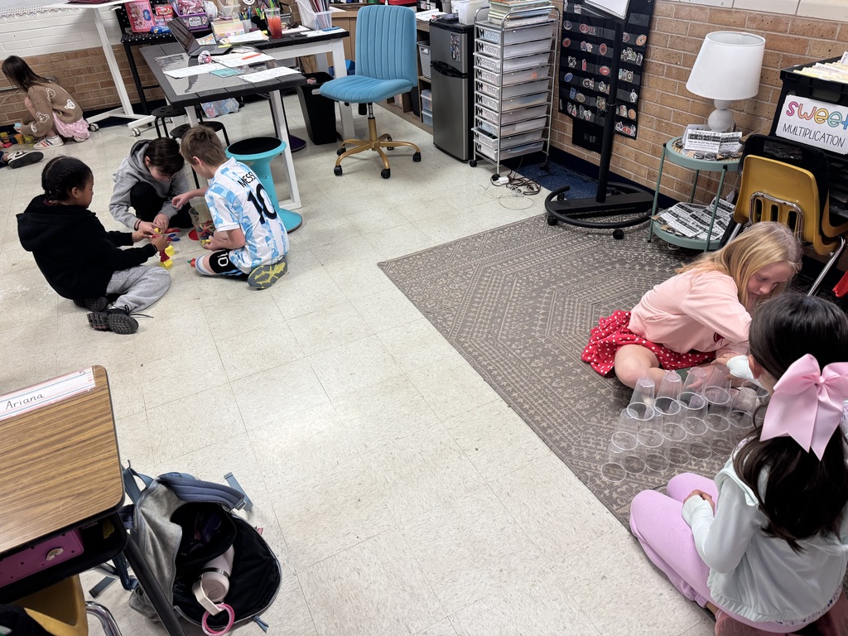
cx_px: 424
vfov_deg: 56.8
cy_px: 318
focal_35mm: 24
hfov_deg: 71.6
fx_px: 588
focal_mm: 6.76
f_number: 1.78
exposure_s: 1/120
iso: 160
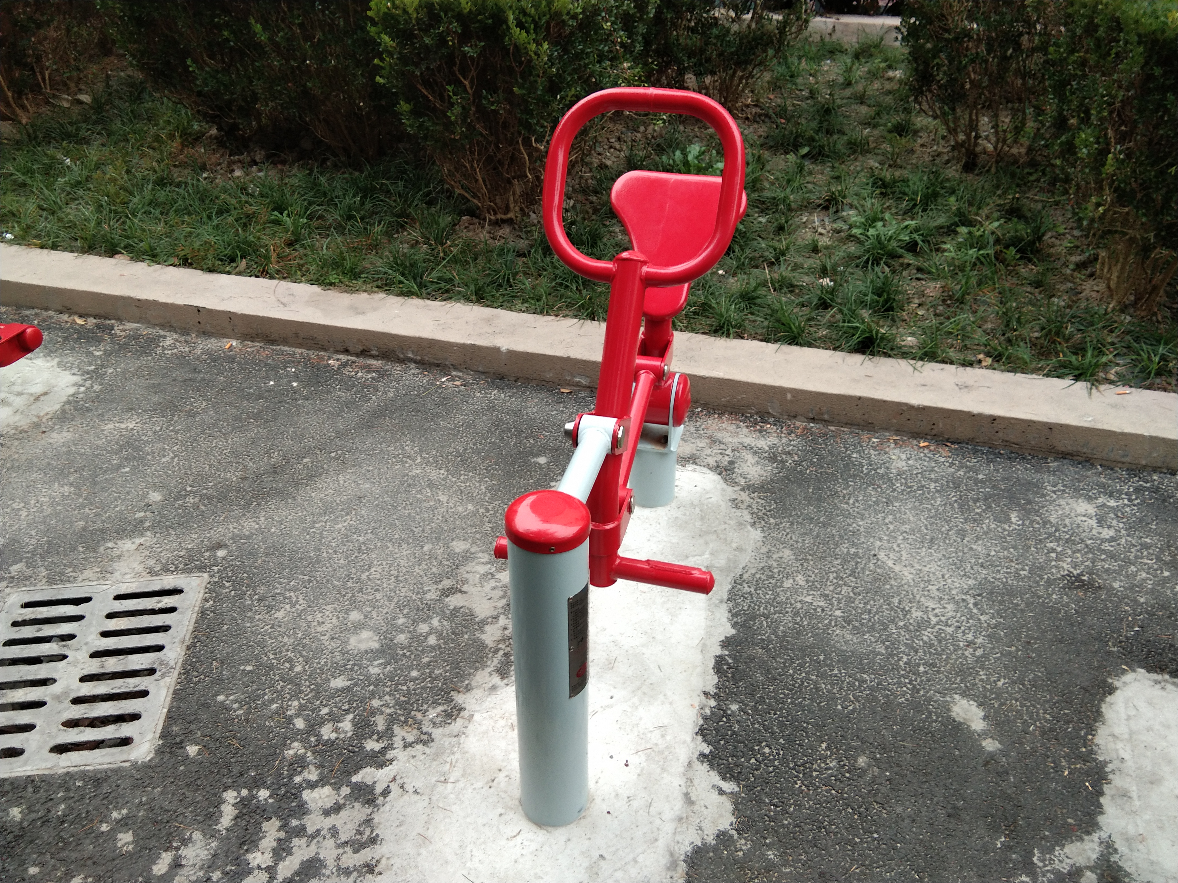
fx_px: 1055
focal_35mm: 31
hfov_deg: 58.4
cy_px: 442
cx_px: 589
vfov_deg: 45.4
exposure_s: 1/50
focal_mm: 3.69
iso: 125
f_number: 2.2
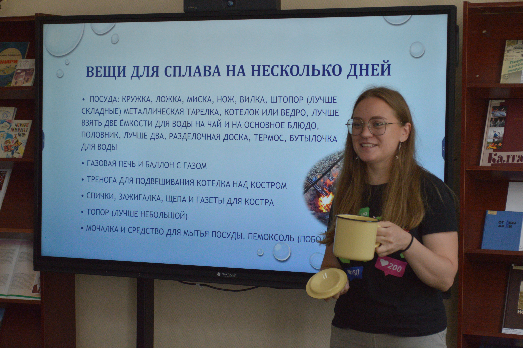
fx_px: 1197
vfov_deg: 16.5
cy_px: 174
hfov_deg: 24.6
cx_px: 262
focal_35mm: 82
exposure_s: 1/250
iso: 1600
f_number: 7.1
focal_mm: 55
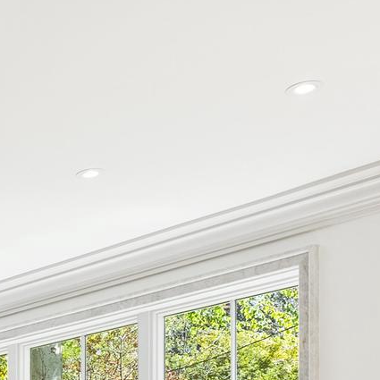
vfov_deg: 18.5
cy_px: 586
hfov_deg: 17.7
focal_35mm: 82
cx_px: -266
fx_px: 1018
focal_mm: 20
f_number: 8
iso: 500
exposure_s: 1/25
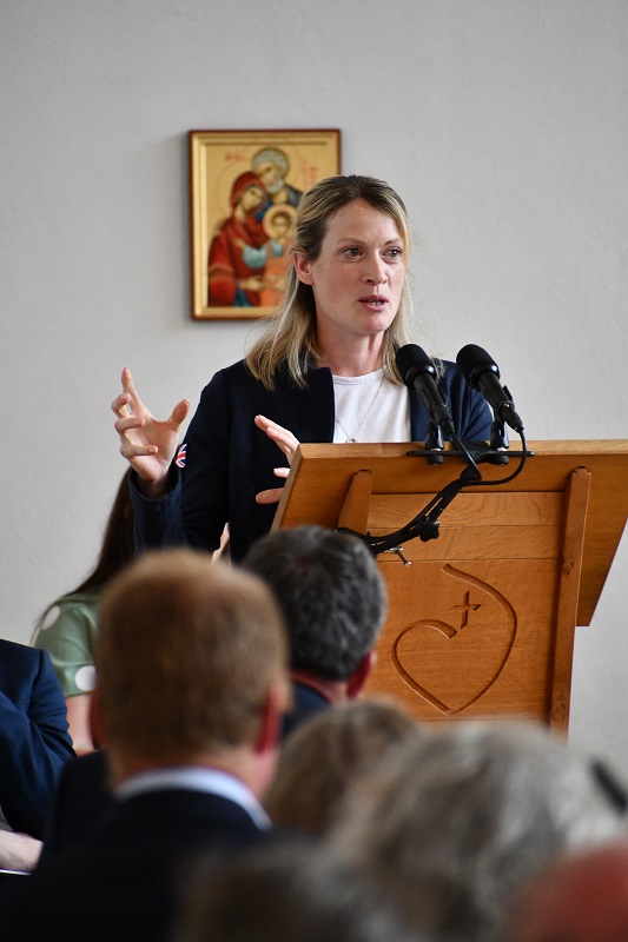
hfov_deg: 3.1
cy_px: 471
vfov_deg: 4.6
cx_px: 314
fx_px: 11779
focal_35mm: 450
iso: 3600
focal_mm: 300
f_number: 6.3
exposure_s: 1/125
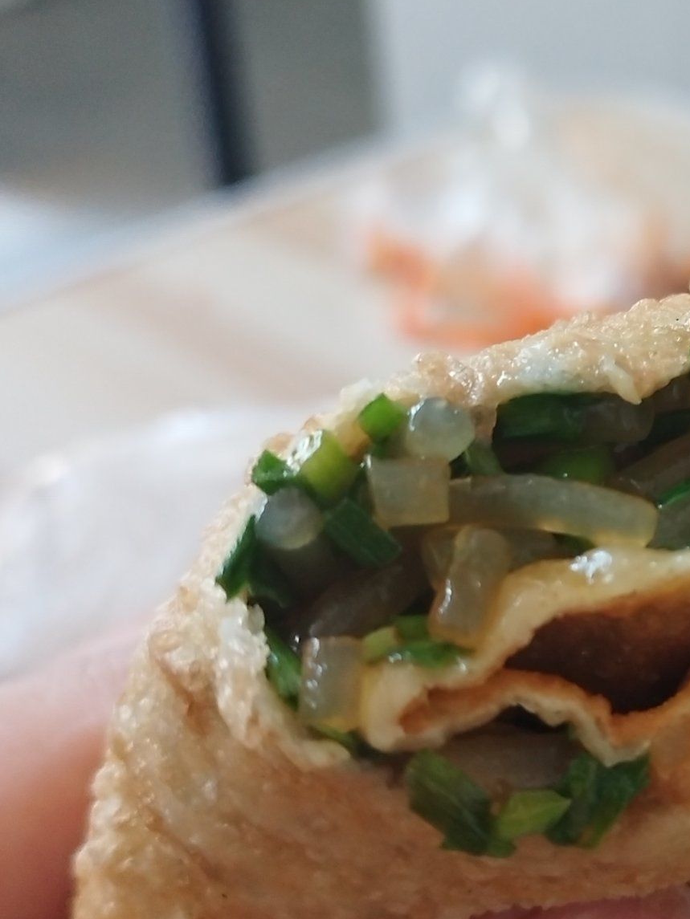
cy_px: 423
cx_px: 745
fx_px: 1647
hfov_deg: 22.4
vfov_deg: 31.2
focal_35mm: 62
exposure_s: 1/100
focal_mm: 6.24
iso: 1742
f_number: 1.8
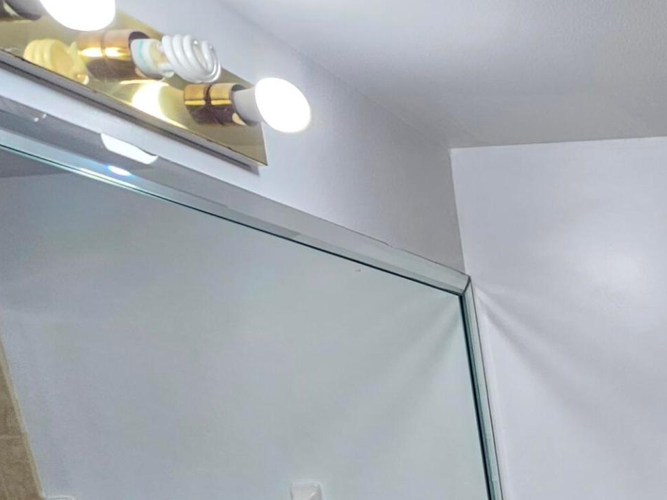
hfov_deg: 34.5
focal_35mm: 39
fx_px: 751
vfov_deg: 30.7
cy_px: 612
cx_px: 859
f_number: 2.2
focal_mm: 2.2
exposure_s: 1/60
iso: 64
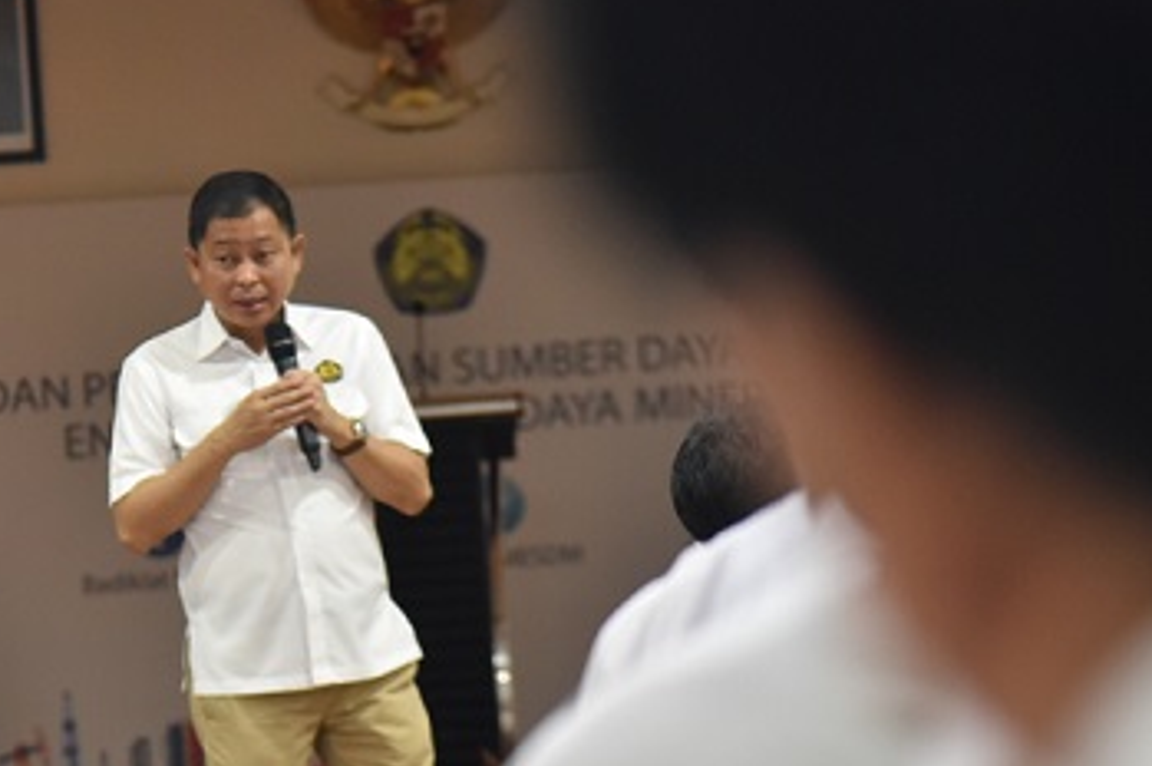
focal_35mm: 241
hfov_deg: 8.5
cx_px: 152
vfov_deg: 5.7
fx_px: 7705
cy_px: 459
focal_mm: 120
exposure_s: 1/100
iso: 3200
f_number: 4
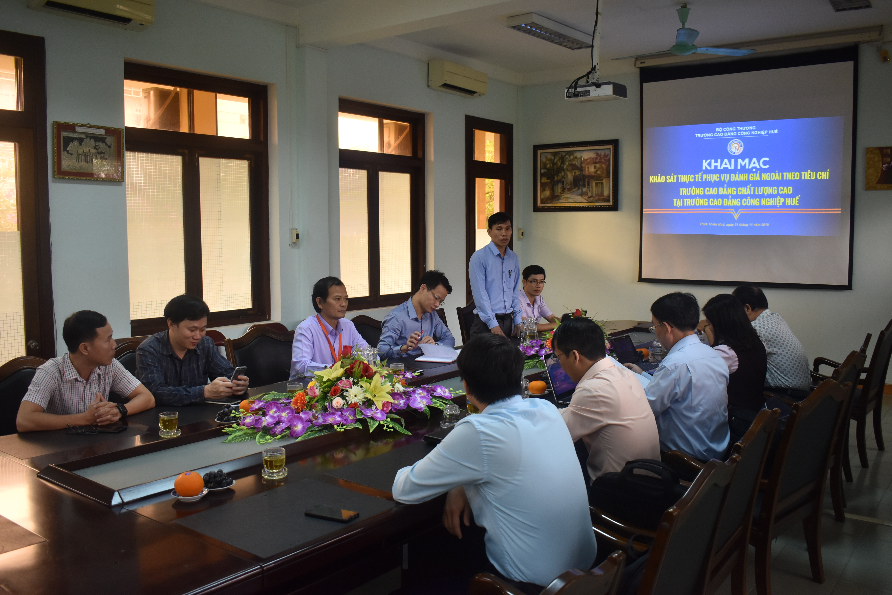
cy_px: 298
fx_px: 781
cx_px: 446
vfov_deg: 41.7
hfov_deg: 59.5
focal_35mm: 32
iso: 800
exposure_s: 1/60
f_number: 3.8
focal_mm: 21
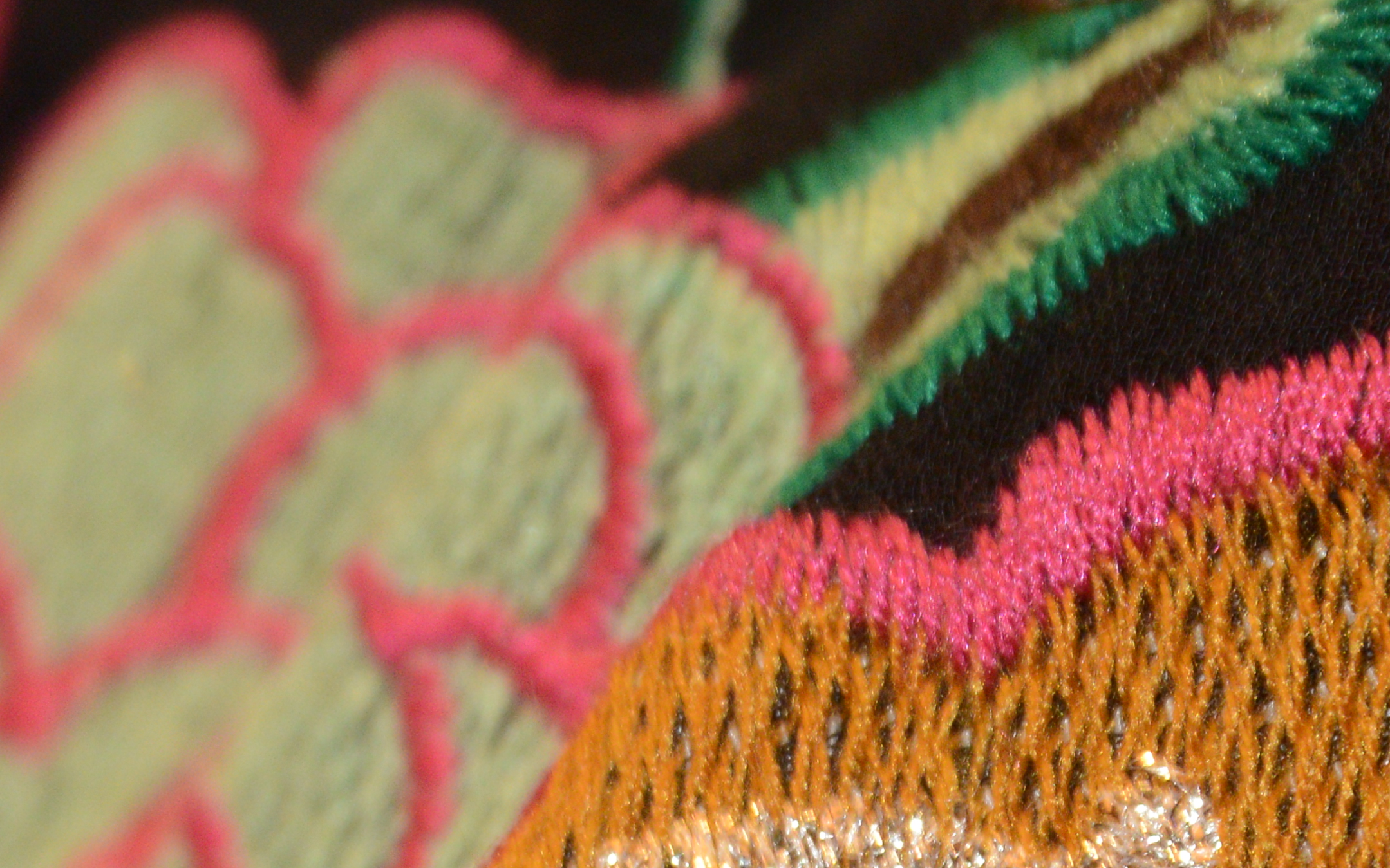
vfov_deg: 1.8
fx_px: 27652
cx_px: 1066
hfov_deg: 2.9
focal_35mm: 730
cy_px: 1319
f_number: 7.1
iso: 1600
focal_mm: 210
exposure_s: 1/30
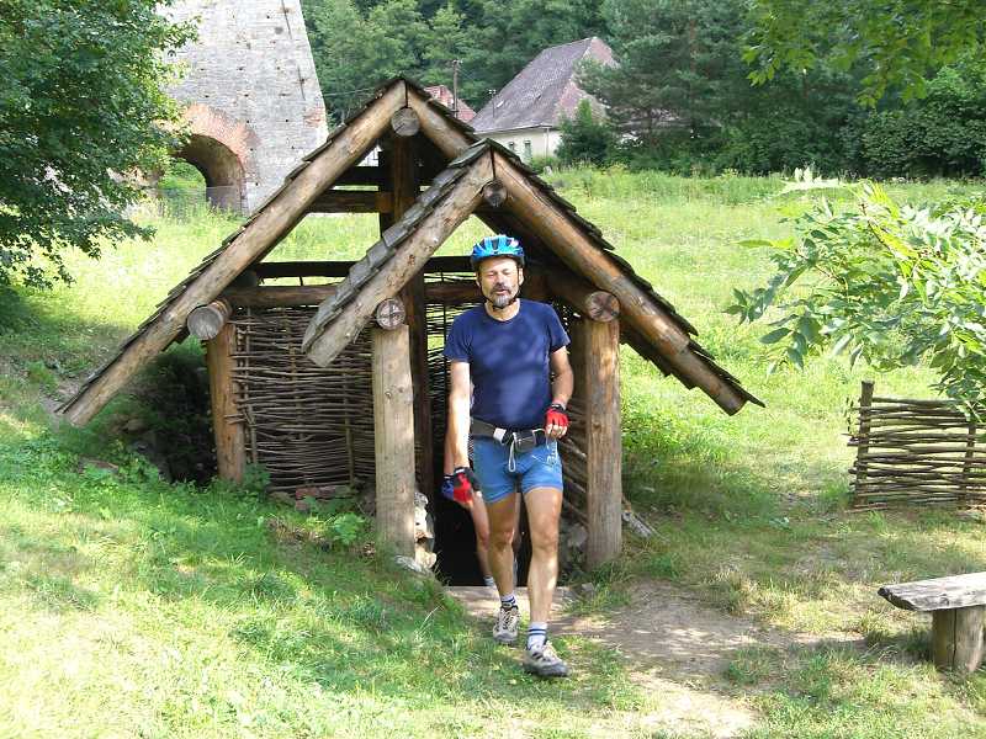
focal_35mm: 38
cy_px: 370
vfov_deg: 37.7
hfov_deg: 49.0
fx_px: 1082
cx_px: 493
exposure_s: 1/100
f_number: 3.1
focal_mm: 6.3
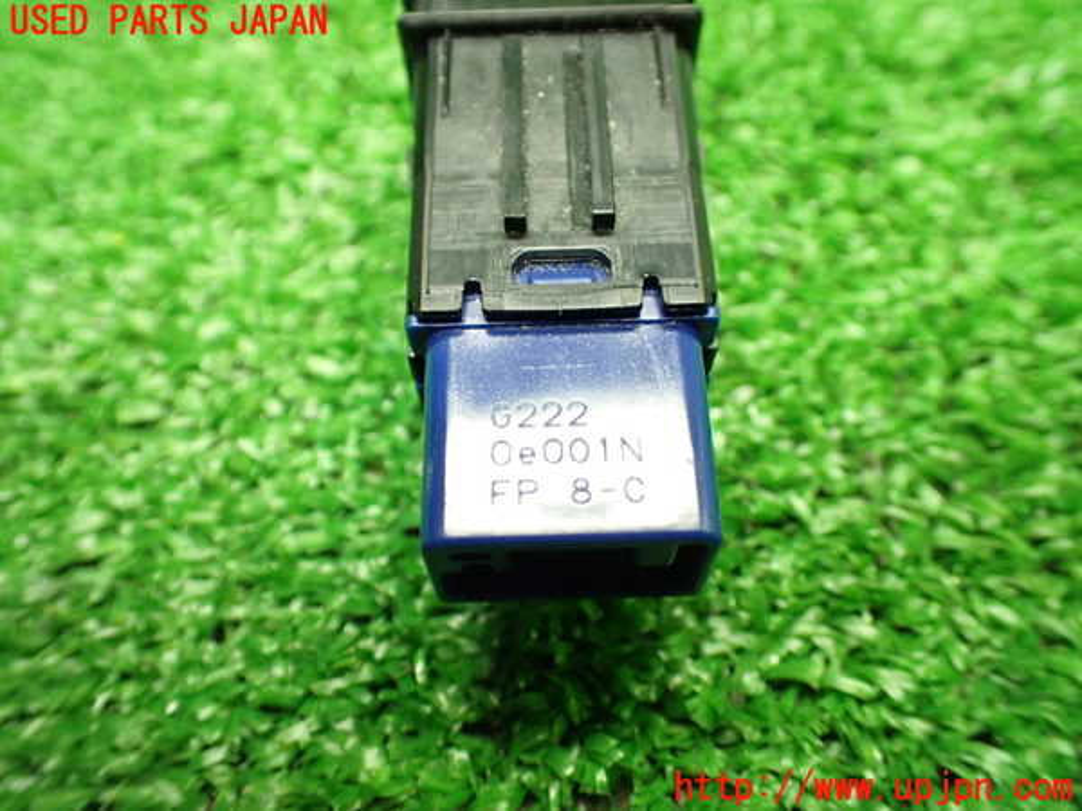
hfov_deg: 60.0
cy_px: 406
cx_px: 541
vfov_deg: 46.8
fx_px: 938
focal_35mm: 30
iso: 800
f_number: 2.3
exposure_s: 1/80
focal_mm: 5.4
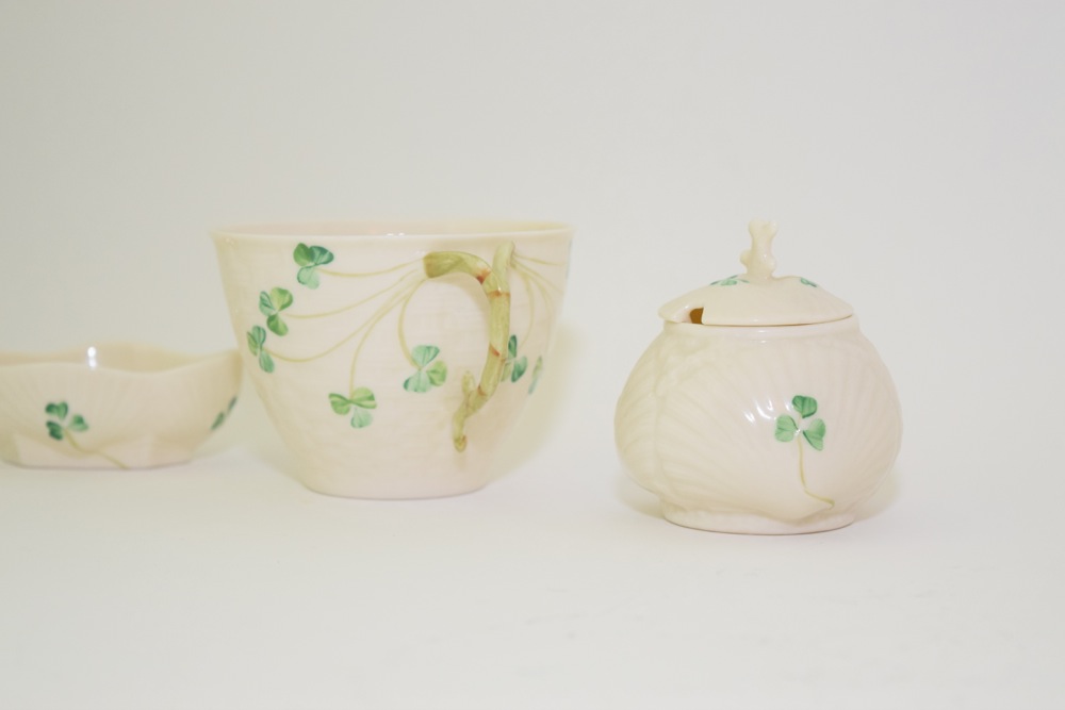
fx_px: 2441
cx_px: 532
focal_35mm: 82
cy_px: 355
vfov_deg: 16.6
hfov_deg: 24.6
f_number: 5.6
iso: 1100
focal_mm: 55
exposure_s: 1/60
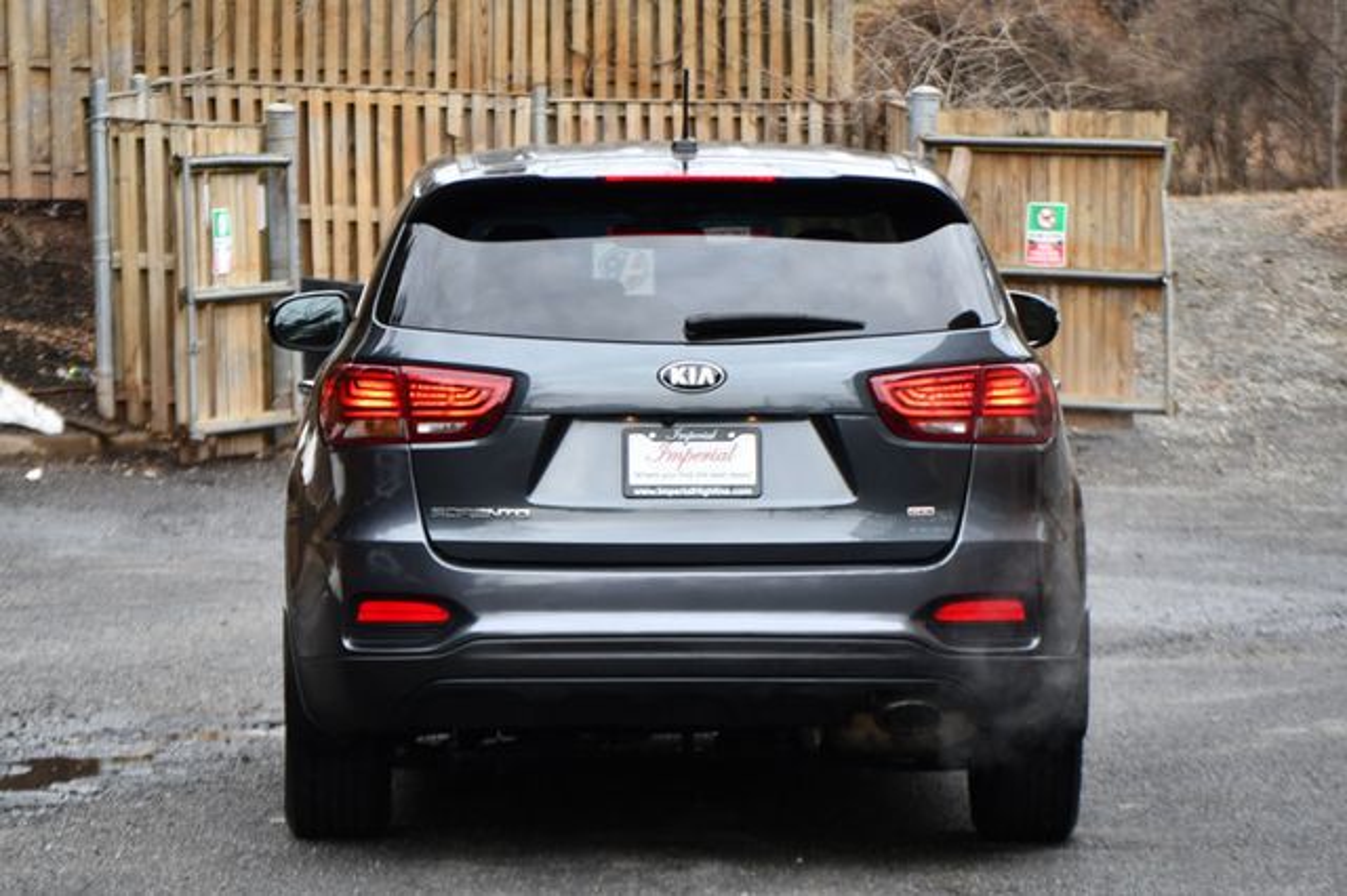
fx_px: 5722
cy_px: 448
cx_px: 674
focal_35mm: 153
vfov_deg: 9.0
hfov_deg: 13.4
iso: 560
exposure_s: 1/250
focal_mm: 102
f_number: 4.8
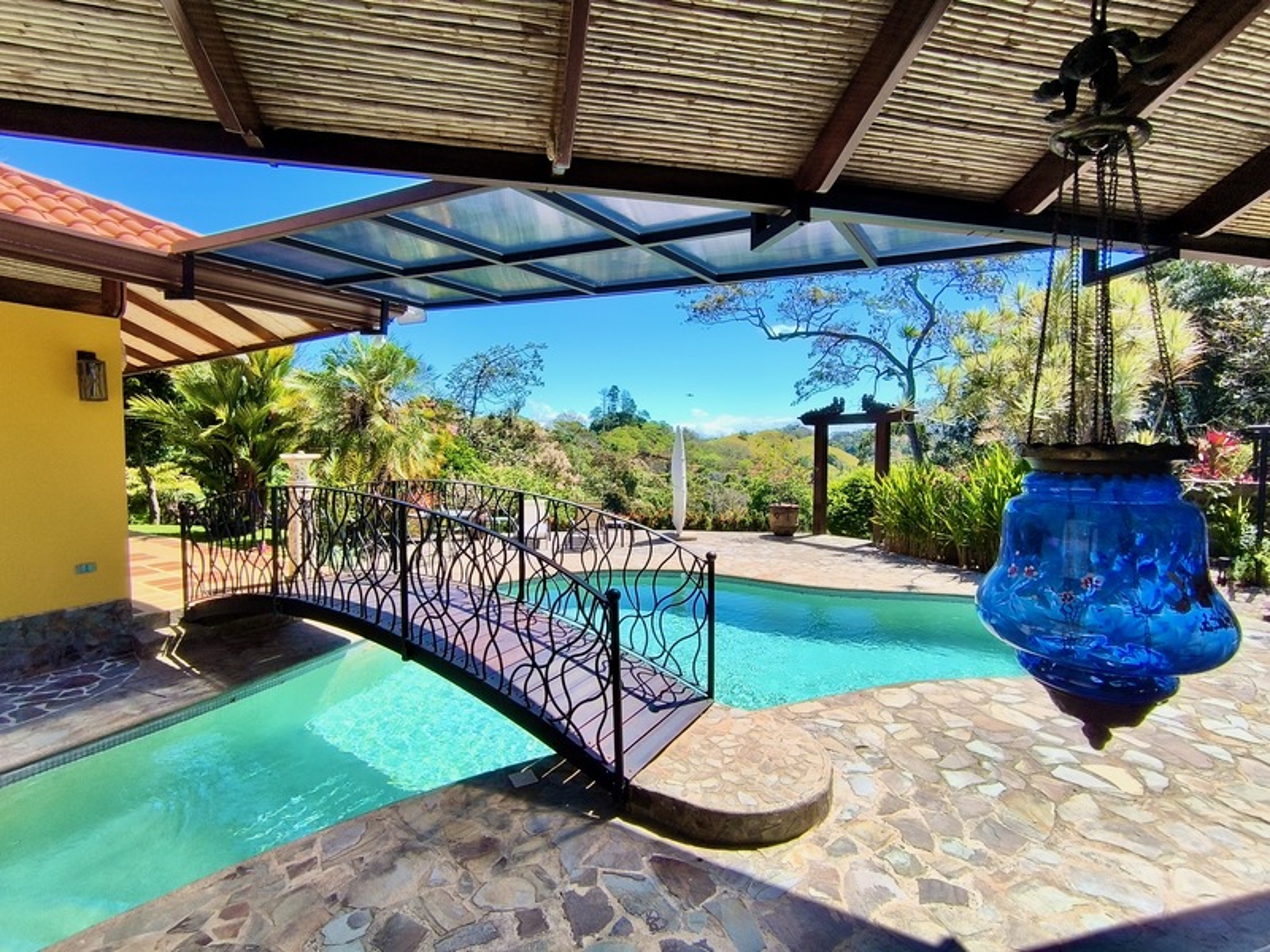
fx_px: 587
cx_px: 635
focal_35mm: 16
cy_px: 476
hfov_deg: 94.5
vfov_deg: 78.1
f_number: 2.2
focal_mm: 1.65
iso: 50
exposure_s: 1/1153
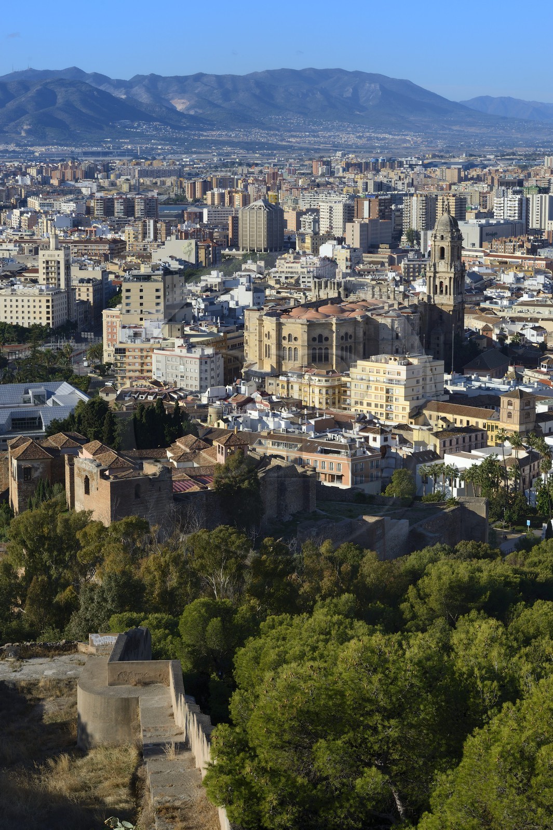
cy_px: 415
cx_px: 276
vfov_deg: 28.9
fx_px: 1615
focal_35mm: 70
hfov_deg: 19.4
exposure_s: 1/250
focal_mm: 70
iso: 200
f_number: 13
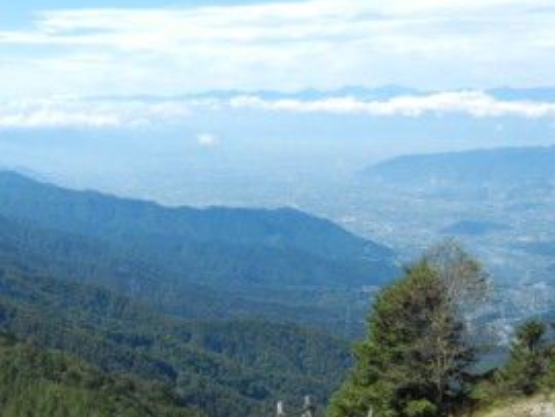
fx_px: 883
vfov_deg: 26.4
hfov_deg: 34.8
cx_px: 232
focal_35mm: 55
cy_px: 288
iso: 160
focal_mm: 5.9
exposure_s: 1/1000
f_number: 3.8
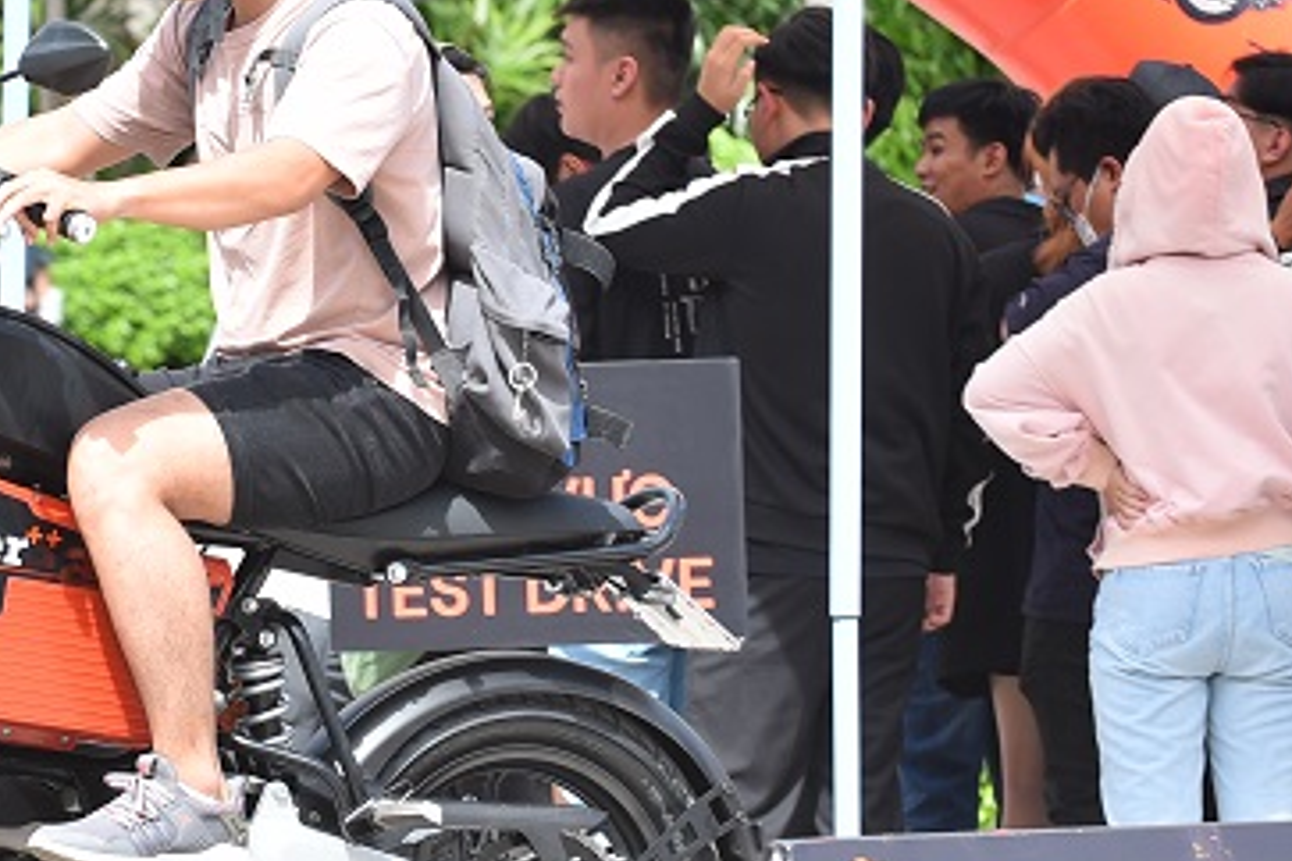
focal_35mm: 308
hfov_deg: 6.7
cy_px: 206
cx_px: 82
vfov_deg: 4.5
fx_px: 11053
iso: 250
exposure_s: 1/500
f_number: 5.6
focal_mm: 110
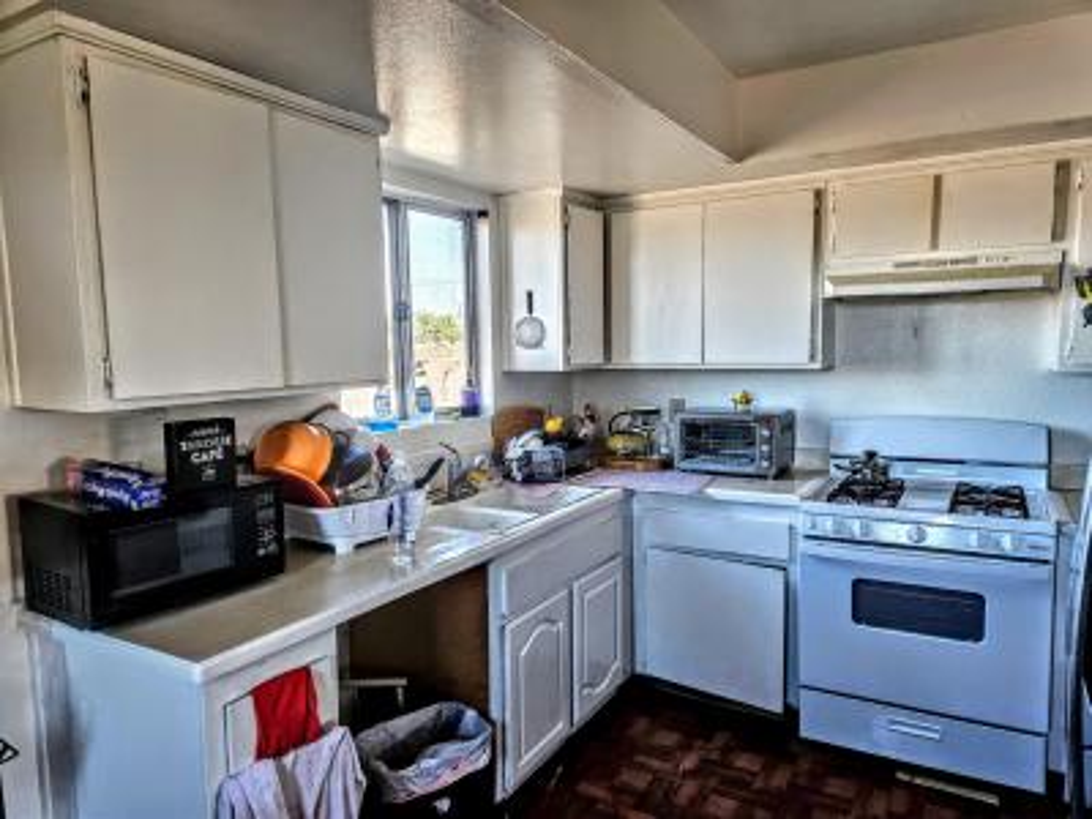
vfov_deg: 58.9
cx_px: 546
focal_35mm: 23
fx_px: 726
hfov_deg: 73.9
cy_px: 410
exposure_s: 1/180
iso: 160
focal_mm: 5.4
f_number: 1.8
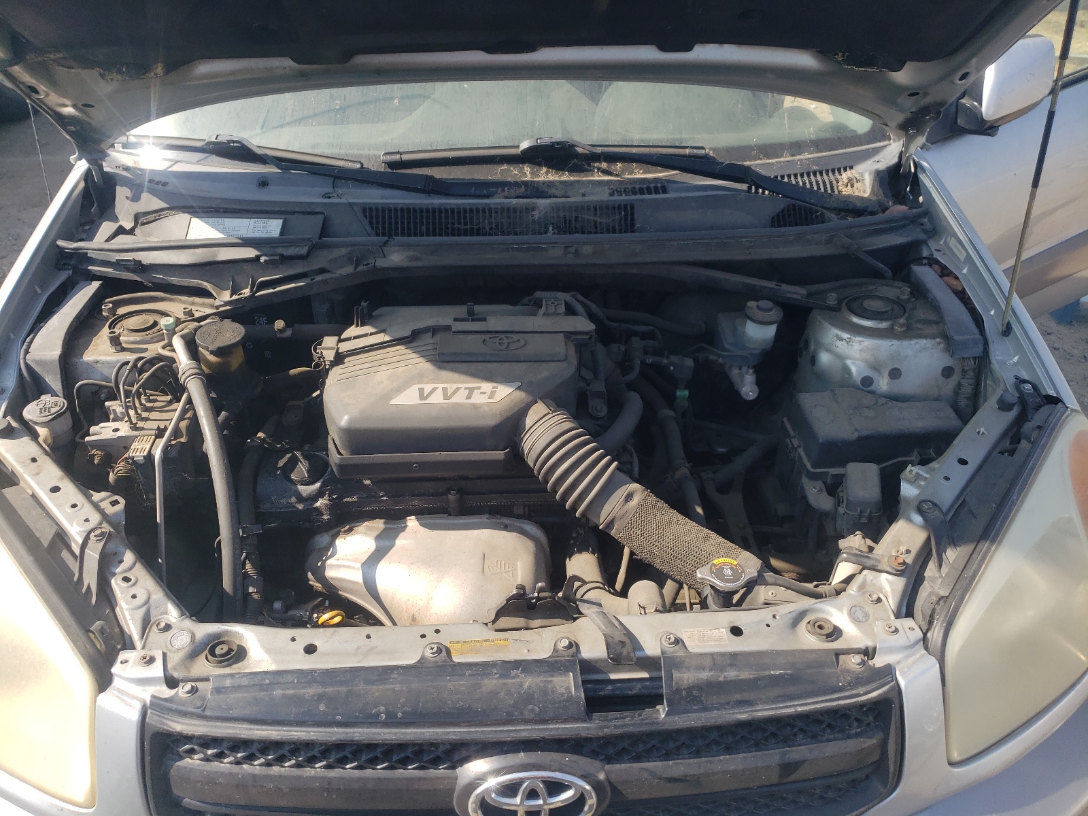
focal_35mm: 26
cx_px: 544
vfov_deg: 53.1
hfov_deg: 67.3
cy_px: 408
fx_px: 817
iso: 50
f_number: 1.5
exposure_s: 1/1250
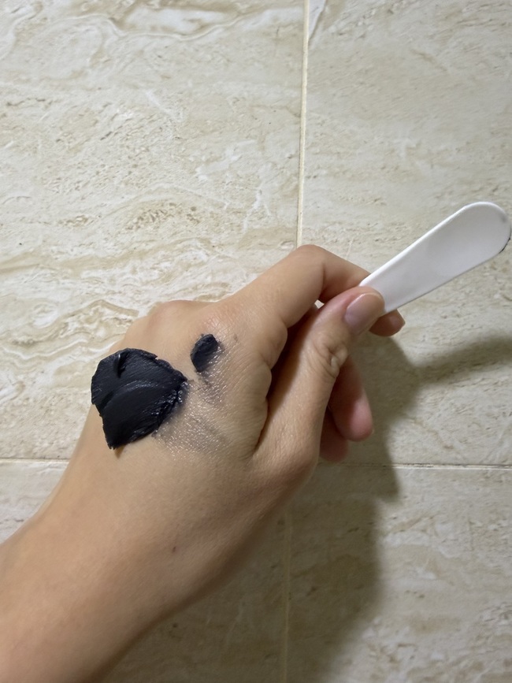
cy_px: 342
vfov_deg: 71.6
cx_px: 256
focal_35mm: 24
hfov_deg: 56.8
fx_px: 473
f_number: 2.2
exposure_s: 1/60
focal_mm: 2.22
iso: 320
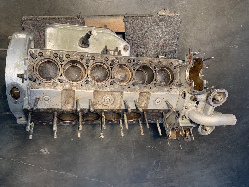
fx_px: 194
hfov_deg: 65.3
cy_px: 94
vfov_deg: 51.4
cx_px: 123
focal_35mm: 27
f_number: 1.8
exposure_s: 1/60
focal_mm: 4.25
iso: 80
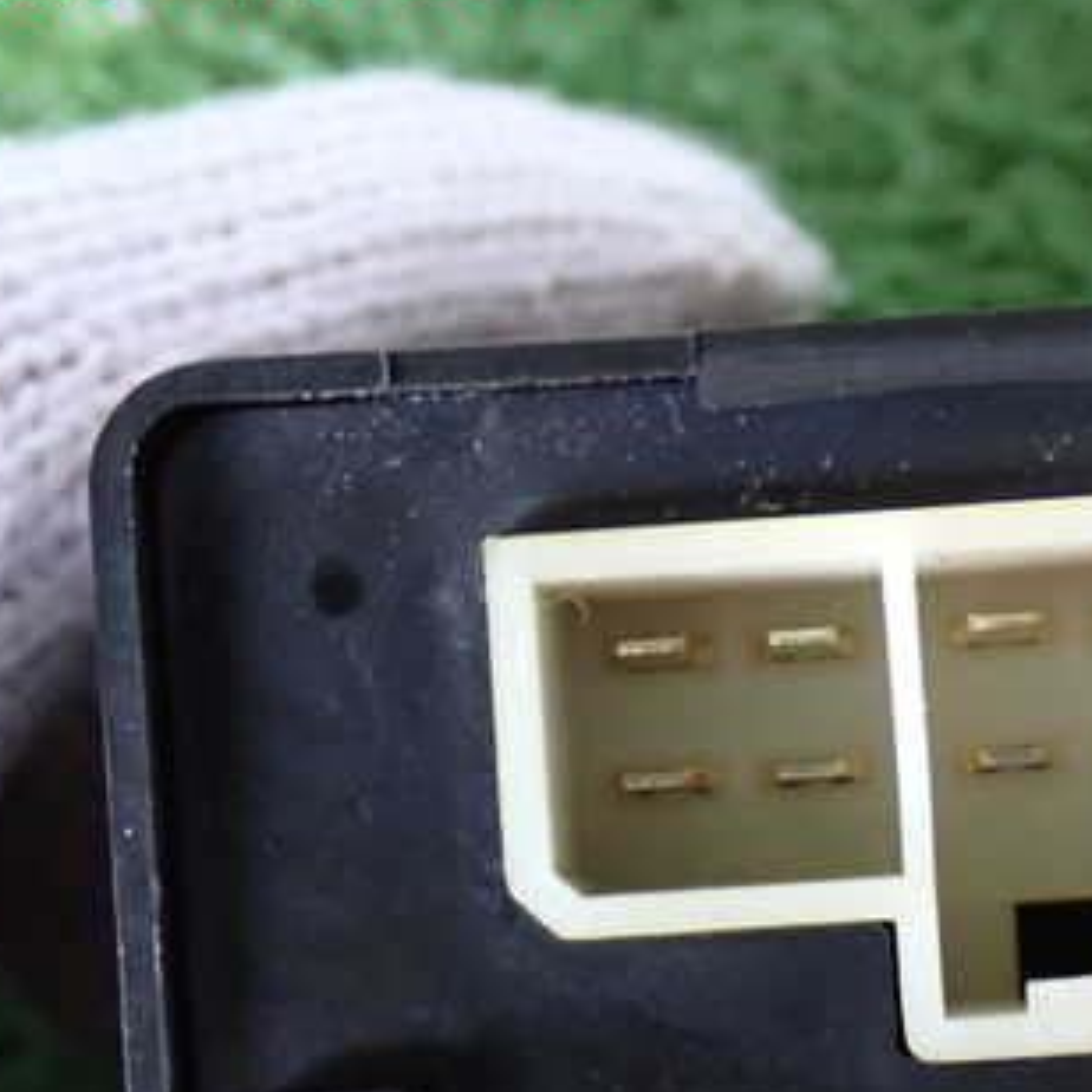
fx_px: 3569
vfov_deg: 17.4
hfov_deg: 17.1
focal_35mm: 100
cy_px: 720
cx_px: 1010
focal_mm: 10.35
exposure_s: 1/15
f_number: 3.5
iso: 1000
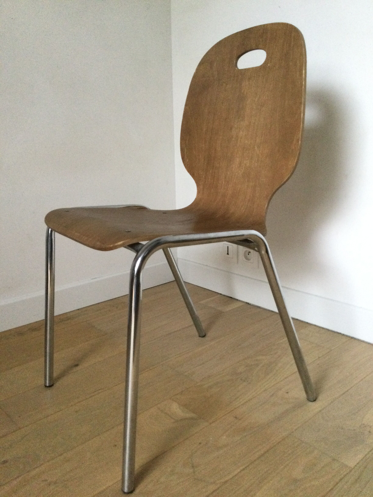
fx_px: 445
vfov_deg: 58.4
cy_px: 248
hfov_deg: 45.4
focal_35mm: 31
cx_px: 186
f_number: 2.4
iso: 200
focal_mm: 3.3
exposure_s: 1/25
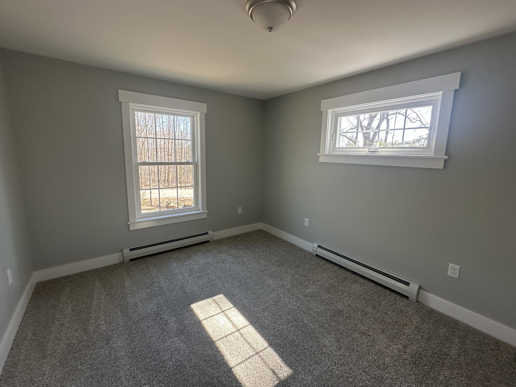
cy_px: 186
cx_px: 253
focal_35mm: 15
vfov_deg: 81.7
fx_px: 224
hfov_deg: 98.2
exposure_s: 1/120
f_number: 2.2
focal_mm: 2.22
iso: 100
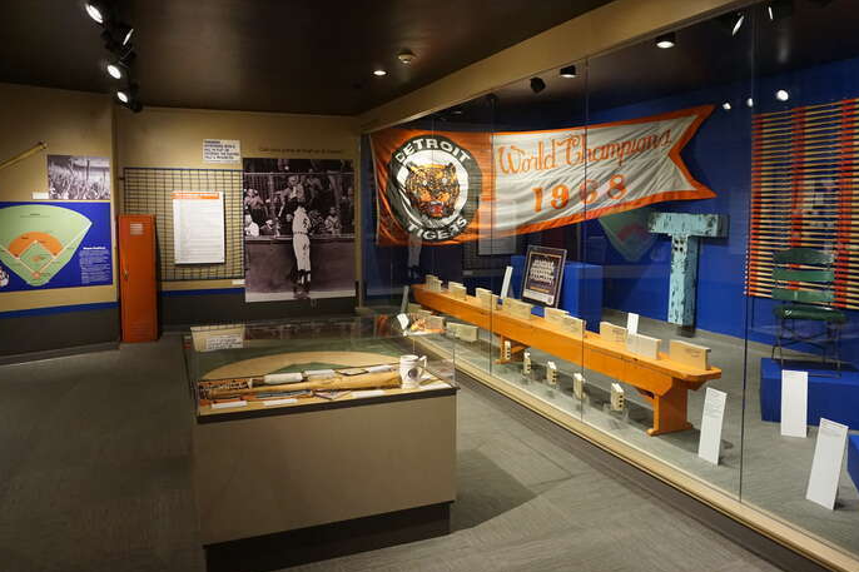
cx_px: 451
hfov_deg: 65.4
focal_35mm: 28
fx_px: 668
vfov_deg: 46.3
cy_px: 252
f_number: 3.5
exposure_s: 1/160
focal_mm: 16
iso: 2000
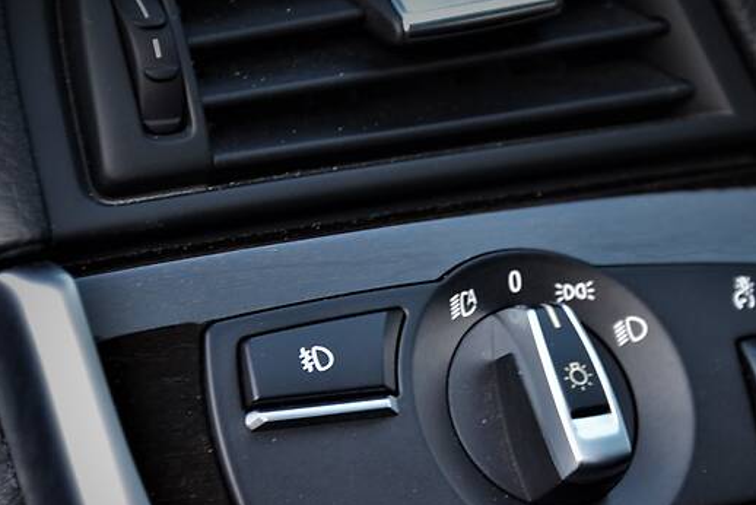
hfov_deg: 9.1
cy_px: 363
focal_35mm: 227
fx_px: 4769
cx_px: 508
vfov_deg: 6.1
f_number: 5.6
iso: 400
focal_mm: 98
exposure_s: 1/80
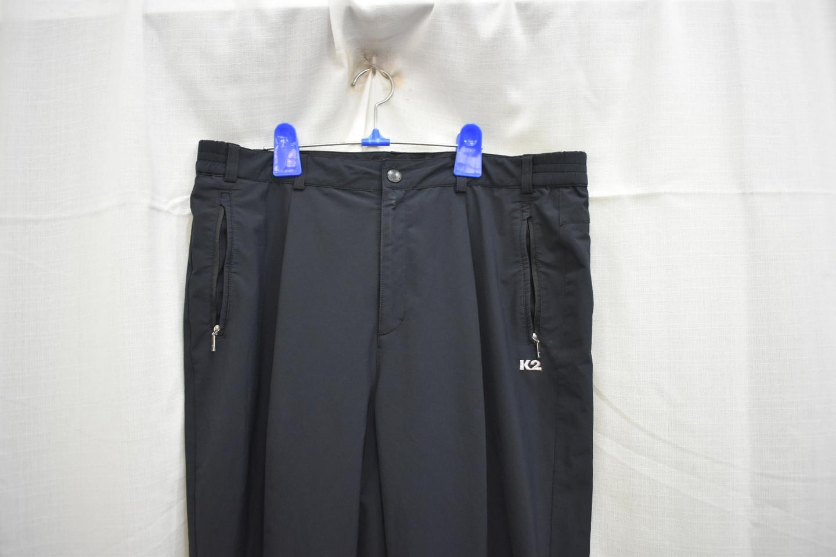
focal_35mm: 27
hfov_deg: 67.4
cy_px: 278
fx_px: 627
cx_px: 418
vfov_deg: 47.9
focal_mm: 18
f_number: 3.5
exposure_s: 1/60
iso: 2000
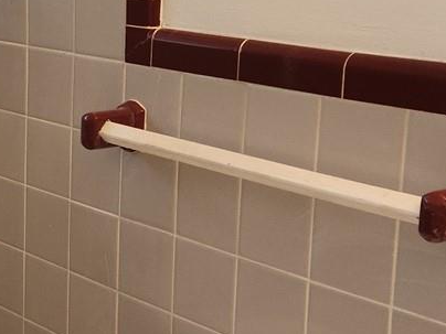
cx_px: -67
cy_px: 119
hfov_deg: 20.4
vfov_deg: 16.2
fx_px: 1172
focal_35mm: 91
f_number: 1.8
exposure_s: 1/60
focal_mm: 5.4
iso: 40
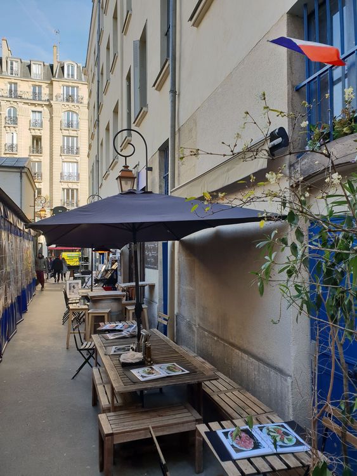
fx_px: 357
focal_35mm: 26
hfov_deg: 53.1
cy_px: 238
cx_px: 178
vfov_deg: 67.3
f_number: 2.4
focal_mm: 4.3
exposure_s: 1/309
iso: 50
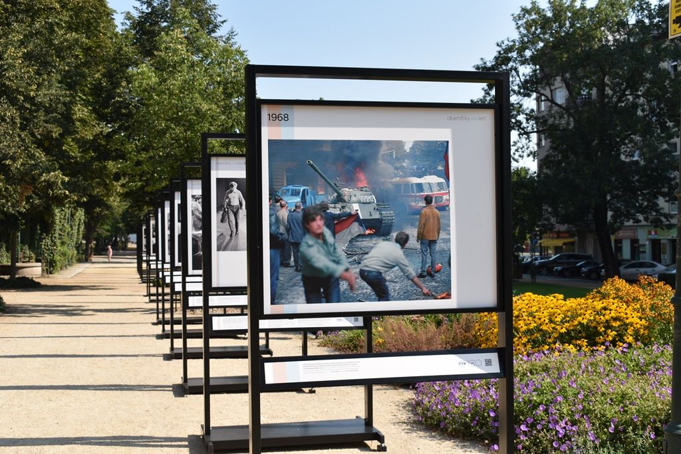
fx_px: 908
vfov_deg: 28.1
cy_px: 227
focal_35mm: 48
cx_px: 340
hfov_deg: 41.1
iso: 100
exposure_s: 1/250
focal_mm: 32
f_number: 8
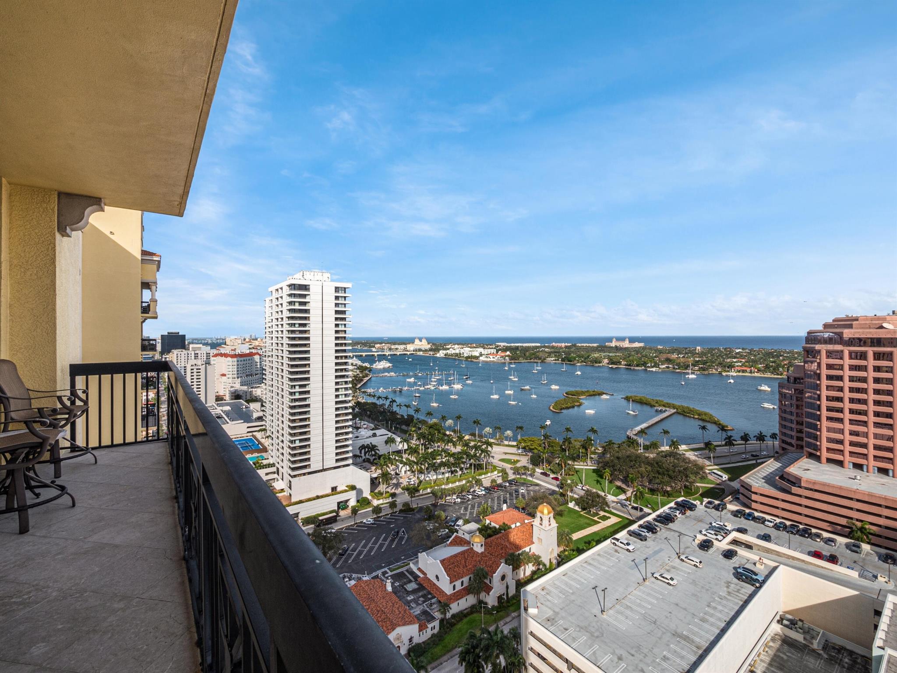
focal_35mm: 14
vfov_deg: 85.7
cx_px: 448
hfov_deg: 102.1
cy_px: 336
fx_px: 363
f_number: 9
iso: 200
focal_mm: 7
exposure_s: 1/640
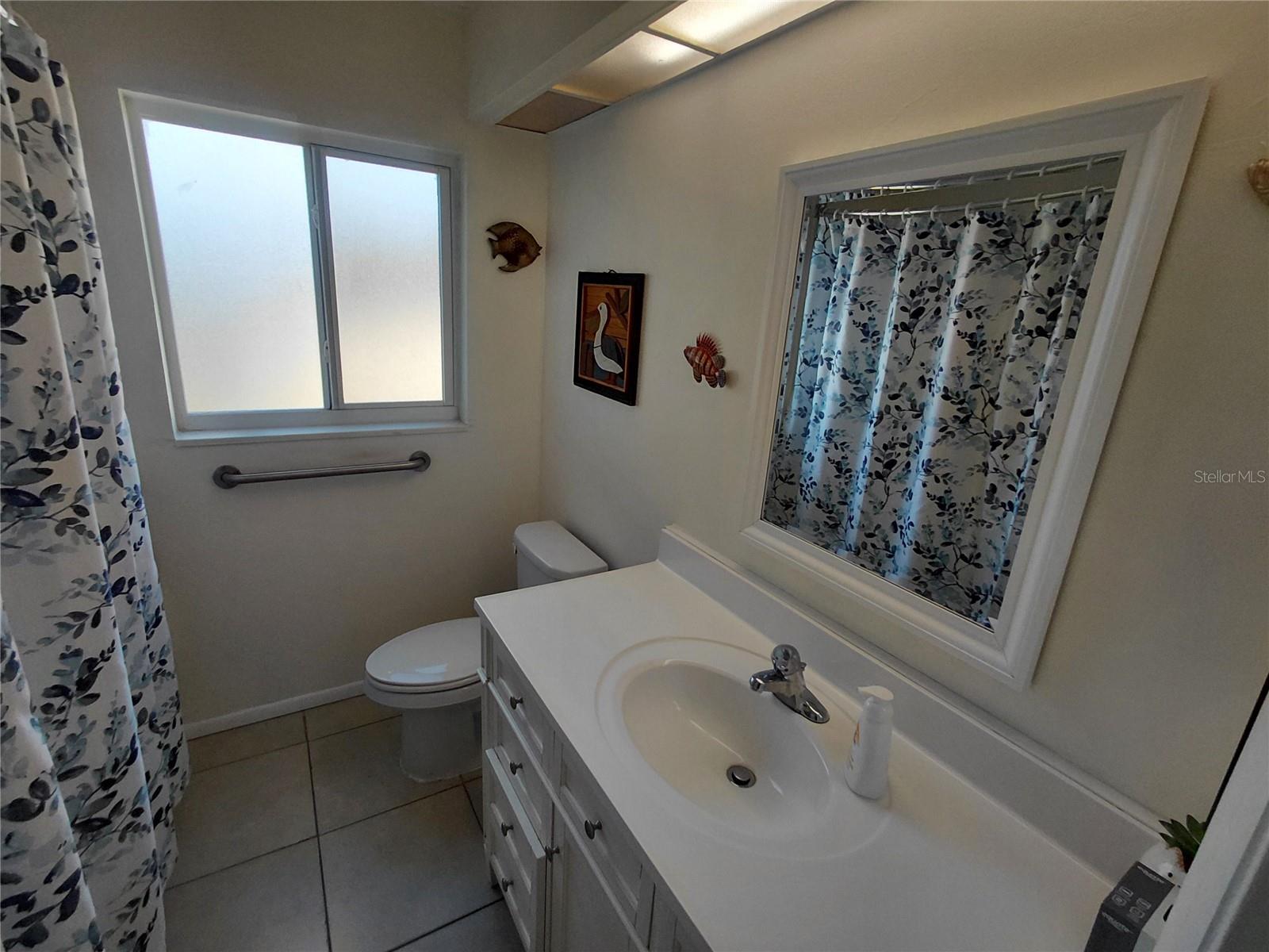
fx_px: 587
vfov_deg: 78.1
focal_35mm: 16
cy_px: 476
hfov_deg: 94.5
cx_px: 634
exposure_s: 1/120
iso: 50
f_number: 2.2
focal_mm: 1.64
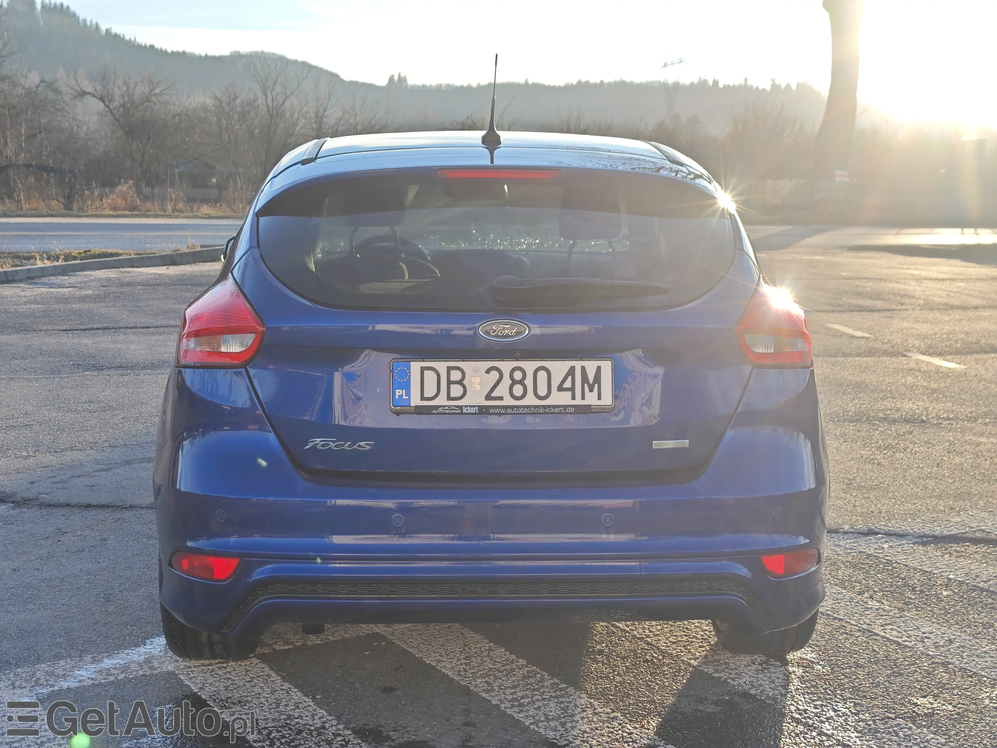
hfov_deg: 37.5
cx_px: 498
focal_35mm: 51
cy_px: 374
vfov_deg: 28.6
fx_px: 1469
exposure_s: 1/847
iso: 50
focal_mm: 8.72
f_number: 2
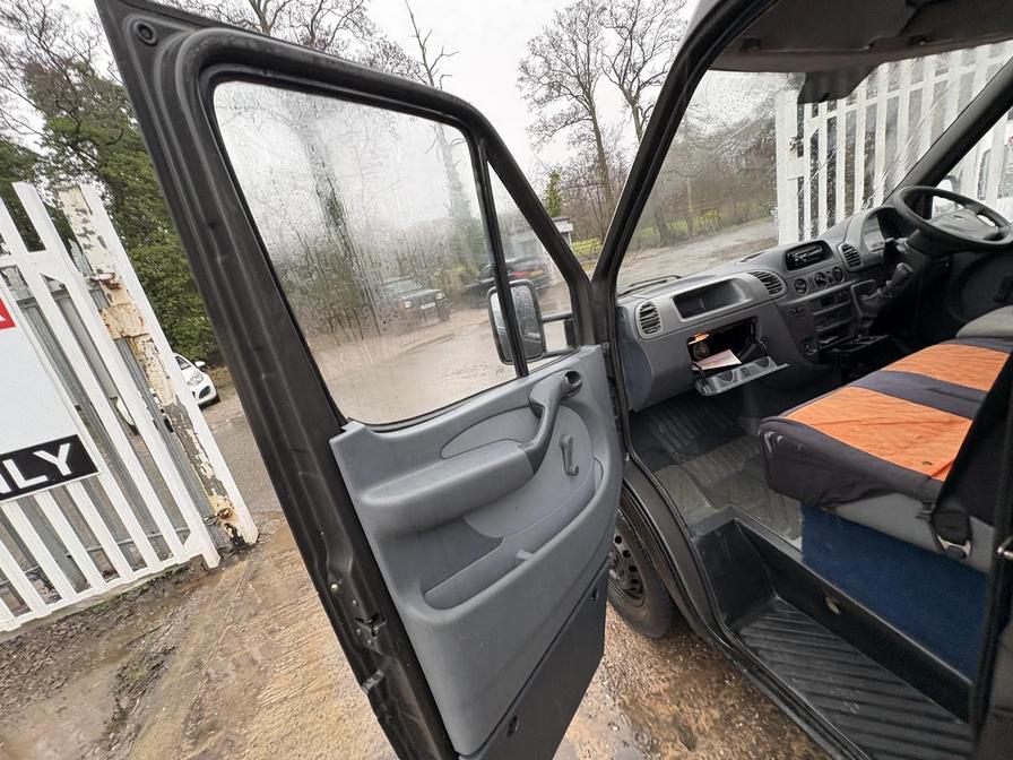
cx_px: 506
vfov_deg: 85.7
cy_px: 380
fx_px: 410
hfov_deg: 102.1
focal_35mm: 14
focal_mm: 2.22
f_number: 2.2
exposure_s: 1/72
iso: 250
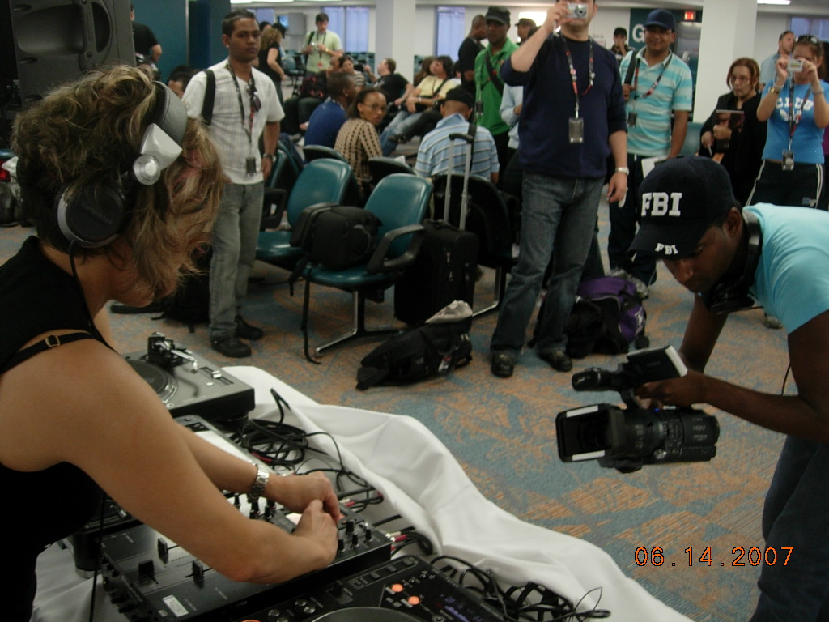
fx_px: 910
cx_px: 414
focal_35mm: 38
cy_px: 311
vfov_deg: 37.7
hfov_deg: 49.0
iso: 141
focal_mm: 7.8
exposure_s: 1/32
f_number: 2.8
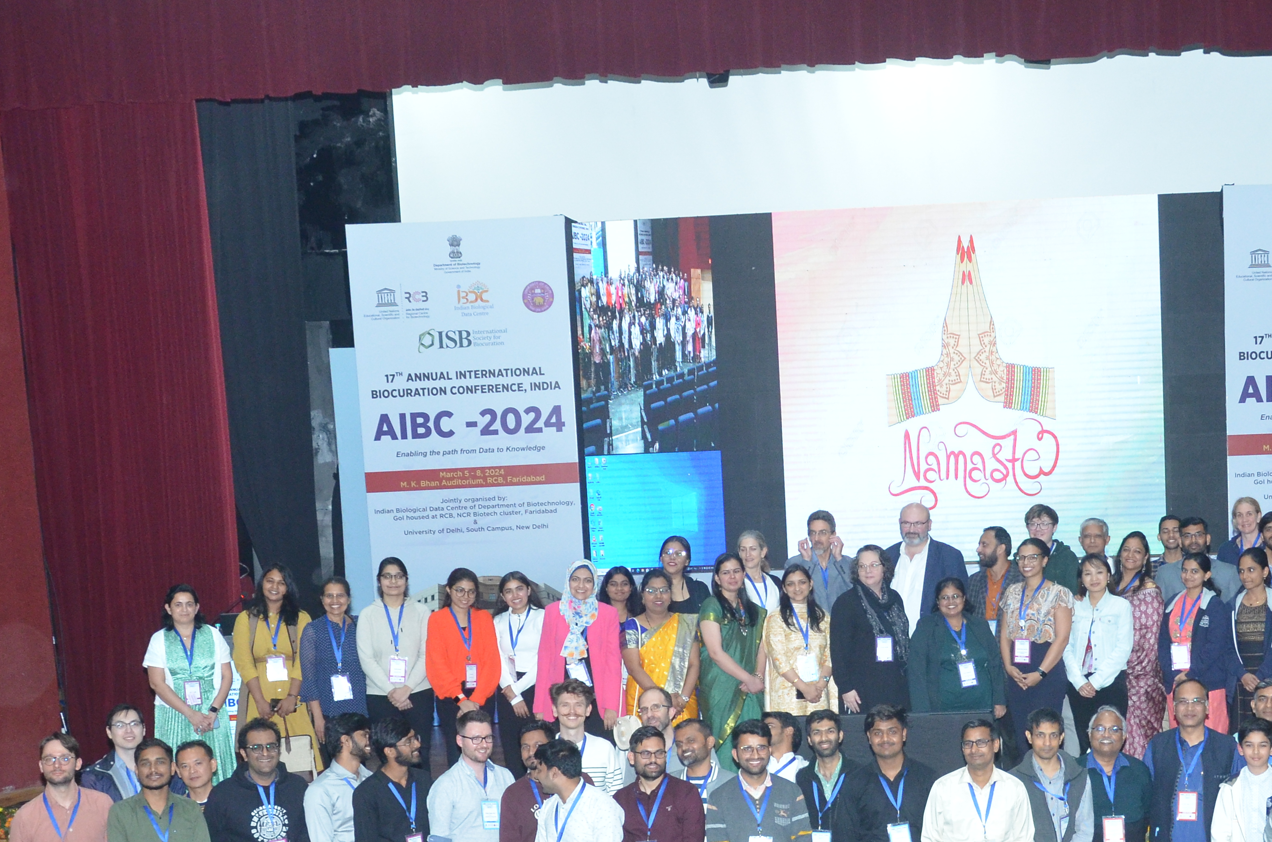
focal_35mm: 57
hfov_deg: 34.7
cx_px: 886
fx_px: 2006
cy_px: 758
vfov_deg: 23.1
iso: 1600
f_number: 4.5
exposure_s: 1/160
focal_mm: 21
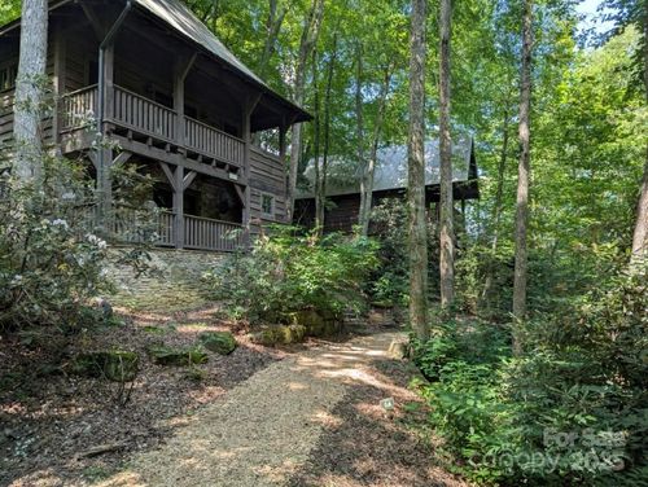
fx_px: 450
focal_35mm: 24
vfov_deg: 56.9
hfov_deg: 71.5
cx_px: 324
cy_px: 244
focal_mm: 6.81
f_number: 1.85
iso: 41
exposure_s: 1/168
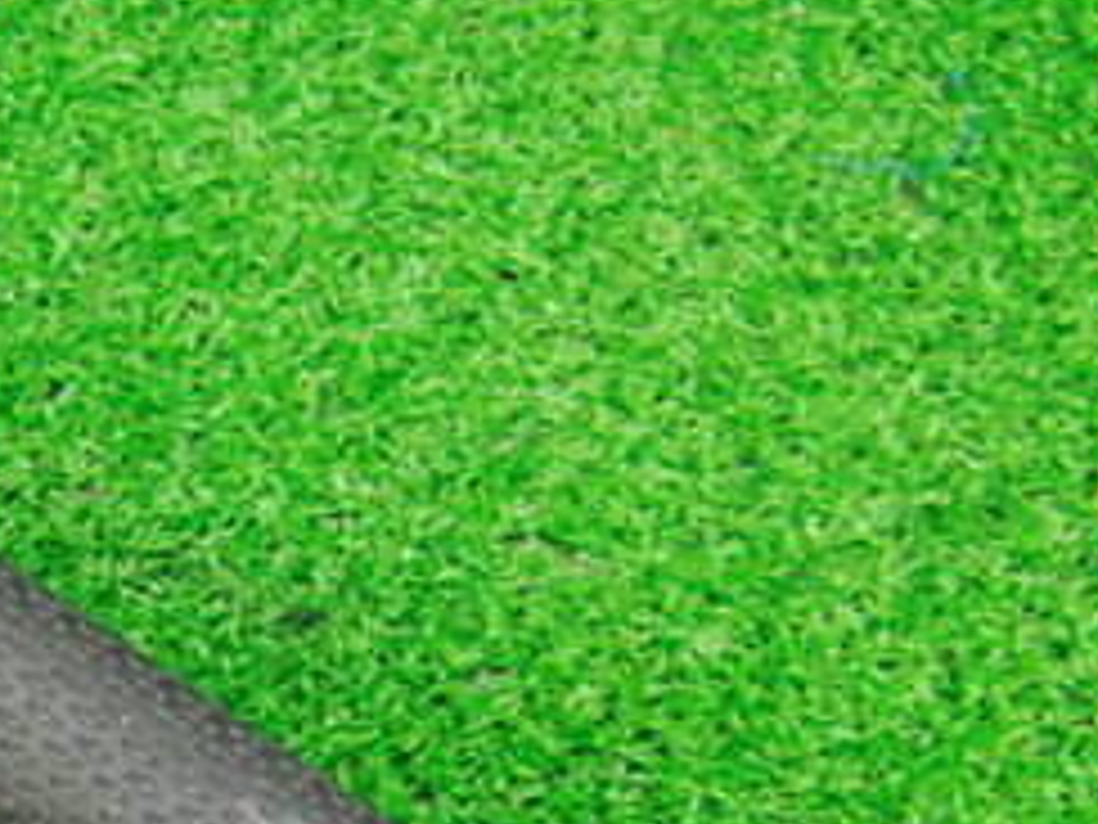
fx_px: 3077
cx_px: -274
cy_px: 576
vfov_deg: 15.2
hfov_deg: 18.9
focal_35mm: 97
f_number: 3.6
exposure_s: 1/15
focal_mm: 6.42
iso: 400
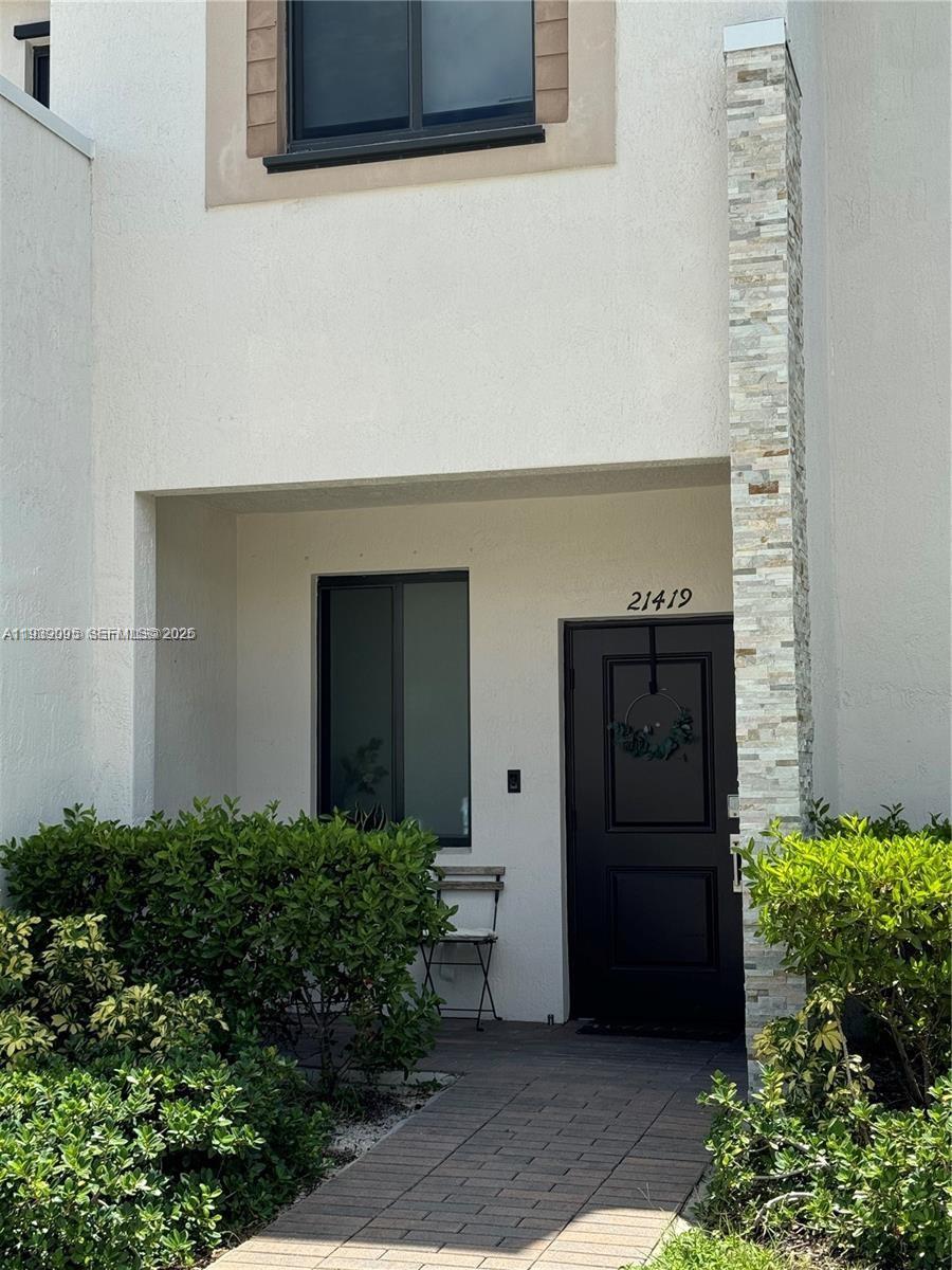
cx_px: 476
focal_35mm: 48
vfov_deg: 39.7
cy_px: 635
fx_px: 1760
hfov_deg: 30.3
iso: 64
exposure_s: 1/2415
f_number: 1.78
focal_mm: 6.76
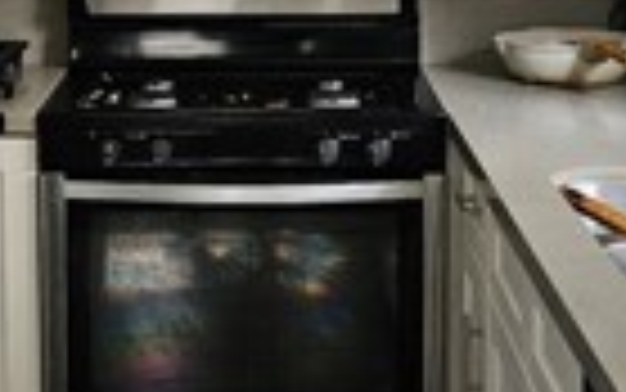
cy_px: -5
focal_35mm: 112
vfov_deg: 11.6
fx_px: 1912
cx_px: 140
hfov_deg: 18.5
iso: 400
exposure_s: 1/359
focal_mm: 5.4
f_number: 1.8
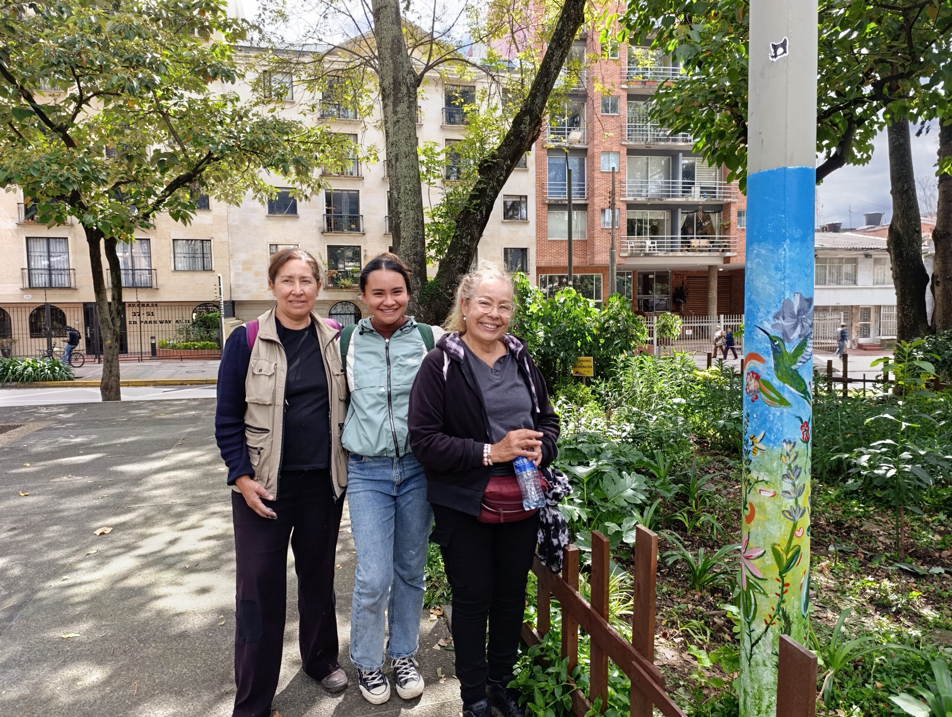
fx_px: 633
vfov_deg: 59.0
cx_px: 476
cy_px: 358
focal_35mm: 23
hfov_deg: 73.8
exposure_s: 1/120
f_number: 1.6
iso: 80
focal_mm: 6.14
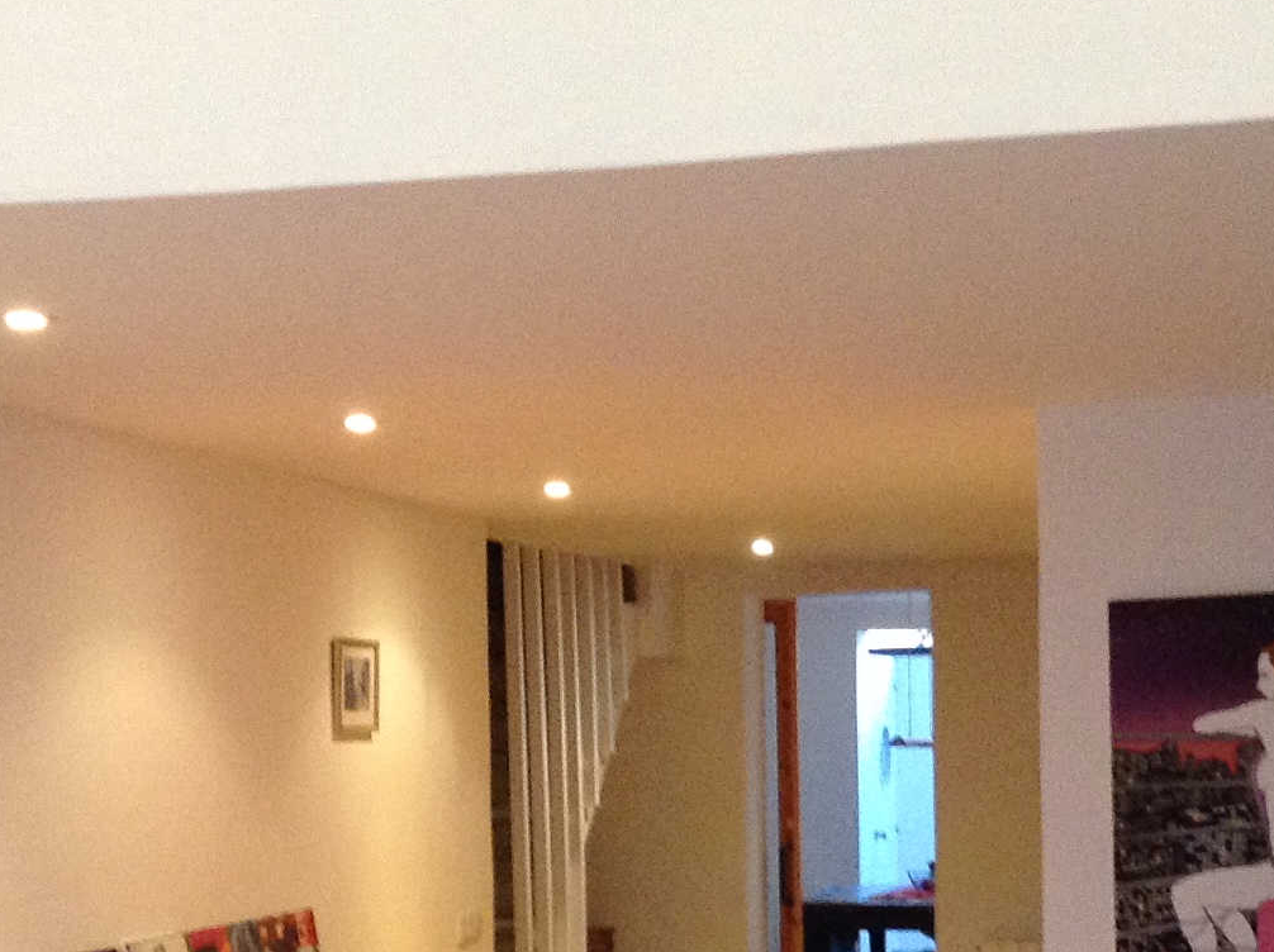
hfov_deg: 23.0
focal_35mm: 85
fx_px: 3125
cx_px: 614
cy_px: 882
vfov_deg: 17.1
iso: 160
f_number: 2.4
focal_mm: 3.3
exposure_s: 1/25
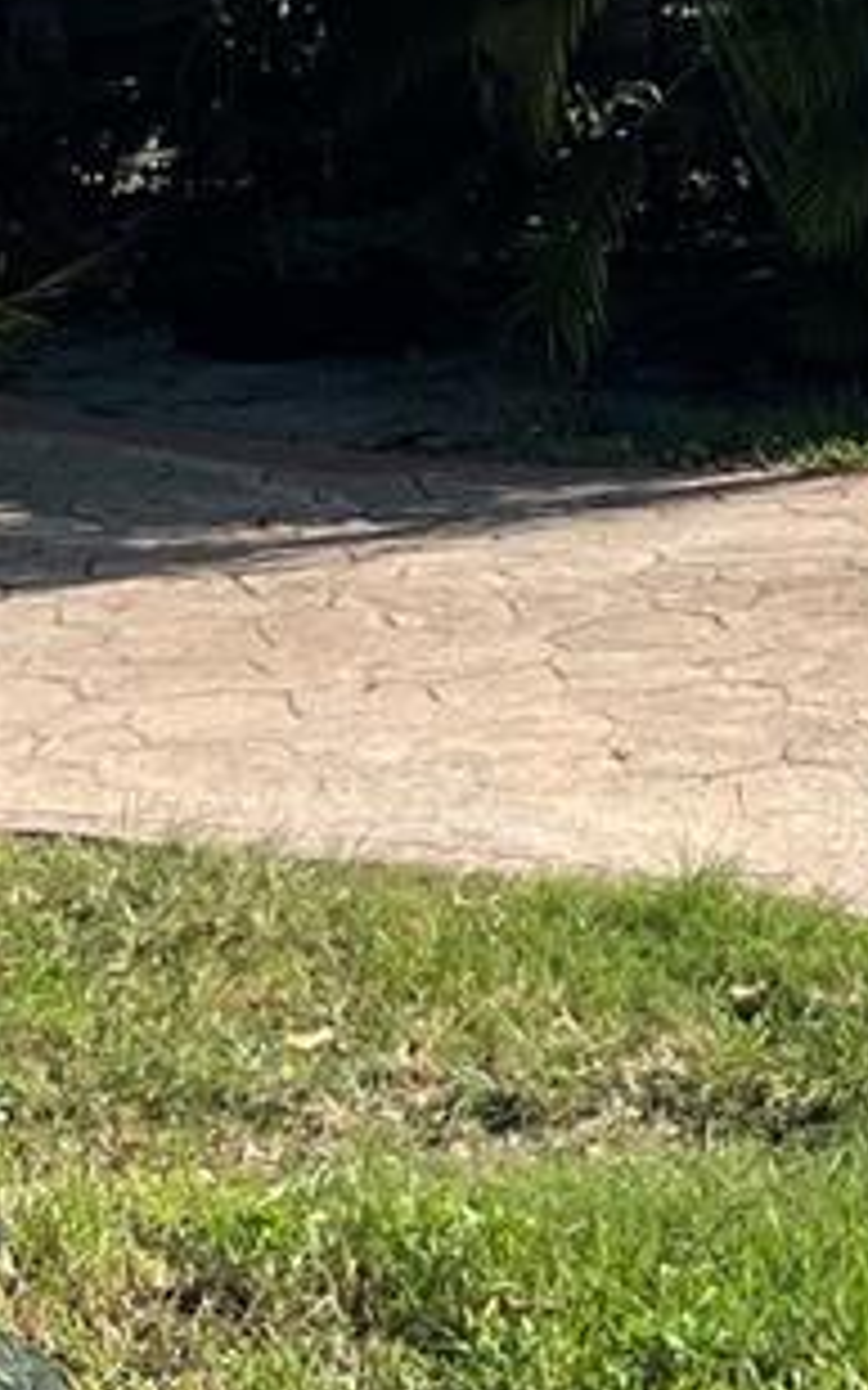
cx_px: 2019
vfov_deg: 17.6
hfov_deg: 10.9
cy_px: -828
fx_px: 3900
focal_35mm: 103
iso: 32
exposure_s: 1/2924
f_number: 1.6
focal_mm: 5.1
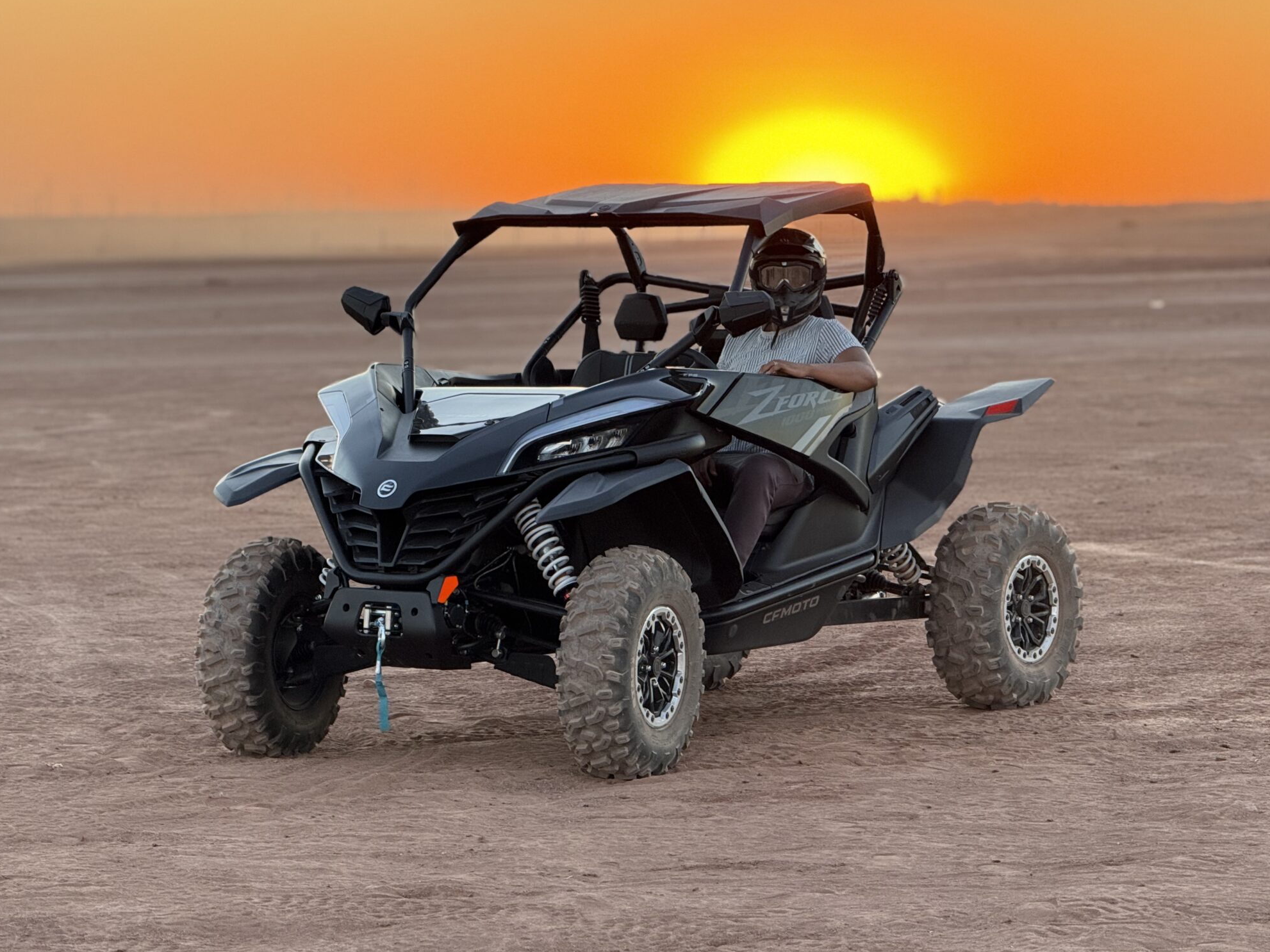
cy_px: 485
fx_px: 4549
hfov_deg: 15.9
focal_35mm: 124
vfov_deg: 11.9
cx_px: 639
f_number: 2.8
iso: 250
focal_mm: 15.66
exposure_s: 1/99
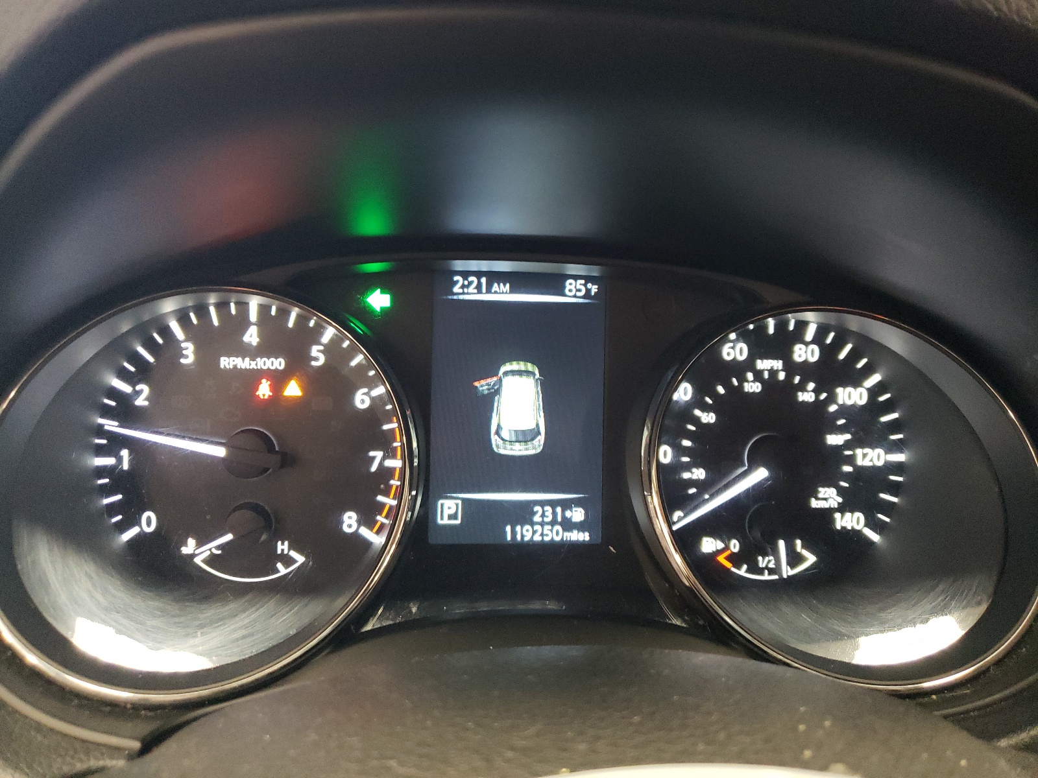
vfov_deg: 53.1
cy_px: 389
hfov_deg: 67.3
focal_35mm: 26
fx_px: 780
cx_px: 519
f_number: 1.5
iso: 436
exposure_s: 1/30
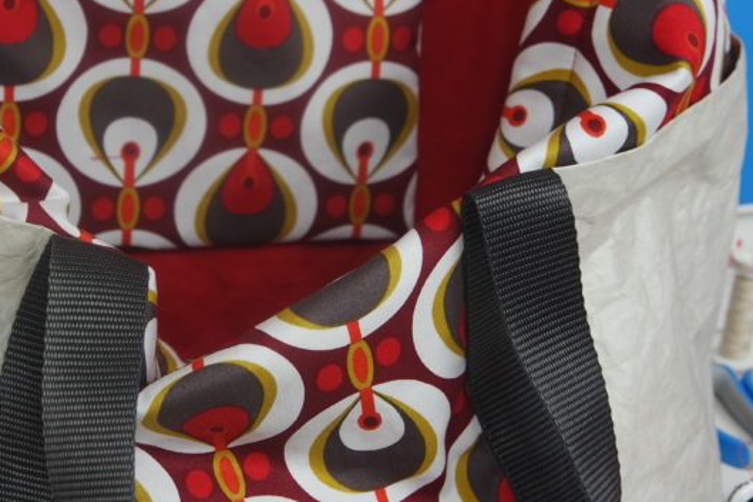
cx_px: 253
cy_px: 225
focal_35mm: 62
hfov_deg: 32.1
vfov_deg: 21.9
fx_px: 1297
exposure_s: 1/40
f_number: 4
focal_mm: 21
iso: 200
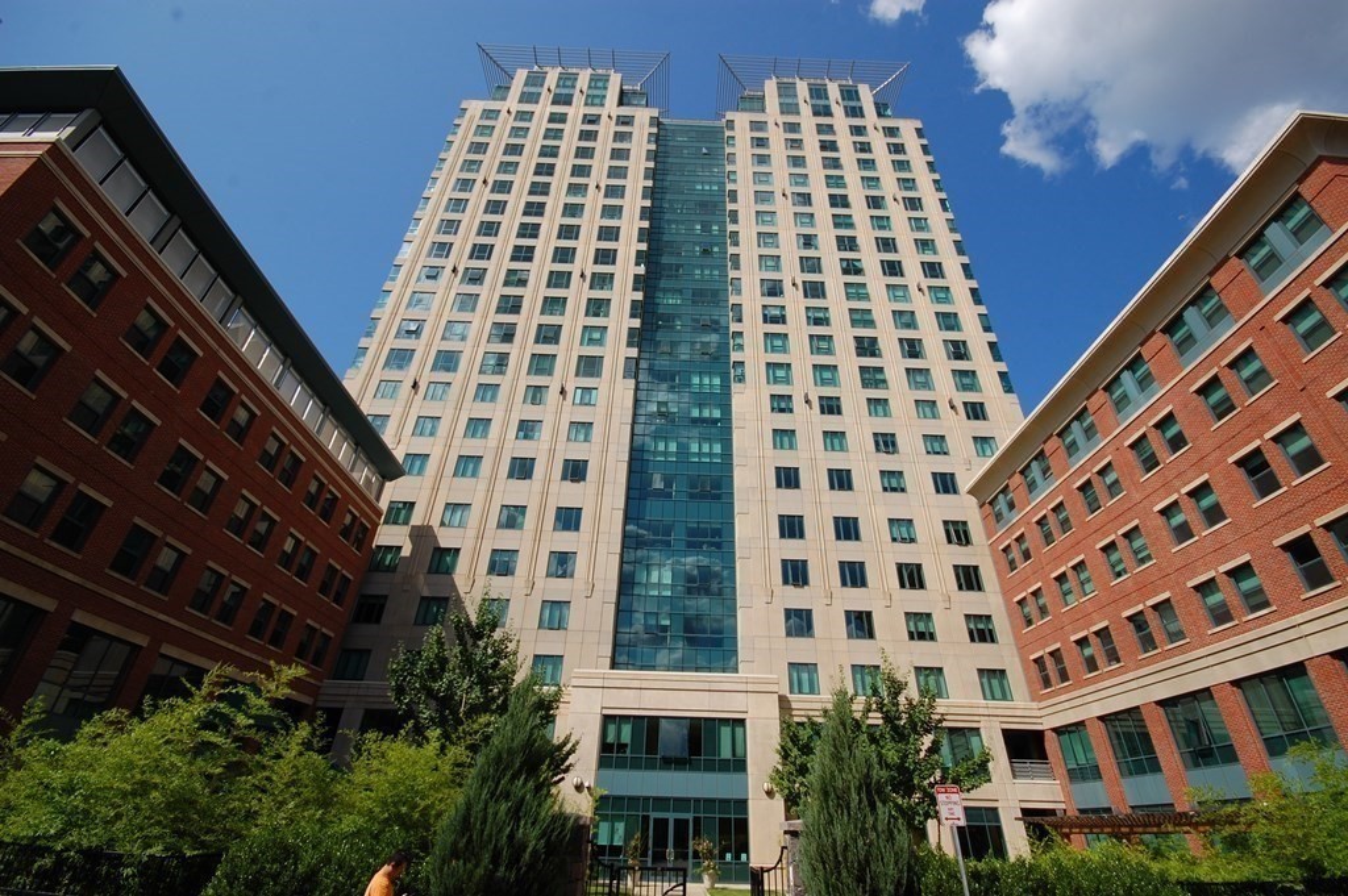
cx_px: 674
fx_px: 561
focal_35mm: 15
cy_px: 448
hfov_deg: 100.4
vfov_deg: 77.2
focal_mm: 10
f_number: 10
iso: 200
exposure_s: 1/400
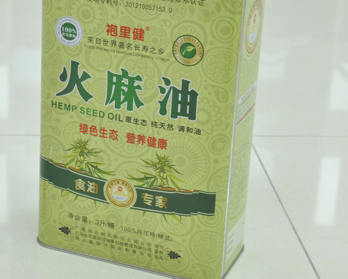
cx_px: 82
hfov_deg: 16.1
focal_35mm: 119
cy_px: 123
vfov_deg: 13.0
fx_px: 1225
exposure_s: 1/15
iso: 500
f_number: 10
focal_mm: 45
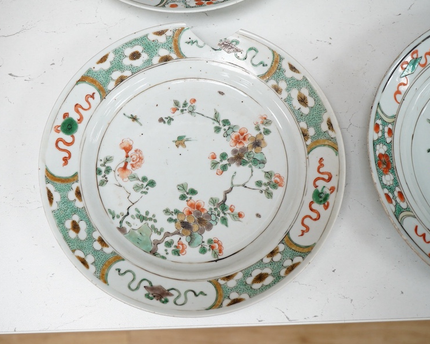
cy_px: 171
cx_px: 187
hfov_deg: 36.6
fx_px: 649
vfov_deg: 29.7
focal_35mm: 51
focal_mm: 30
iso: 1250
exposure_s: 1/125
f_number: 7.1
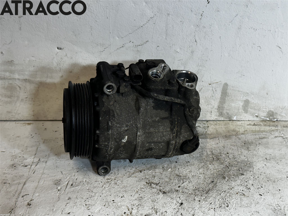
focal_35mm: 48
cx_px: 144
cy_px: 108
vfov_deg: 30.3
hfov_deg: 39.7
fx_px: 399
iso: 64
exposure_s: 1/100
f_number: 1.78
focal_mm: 6.86
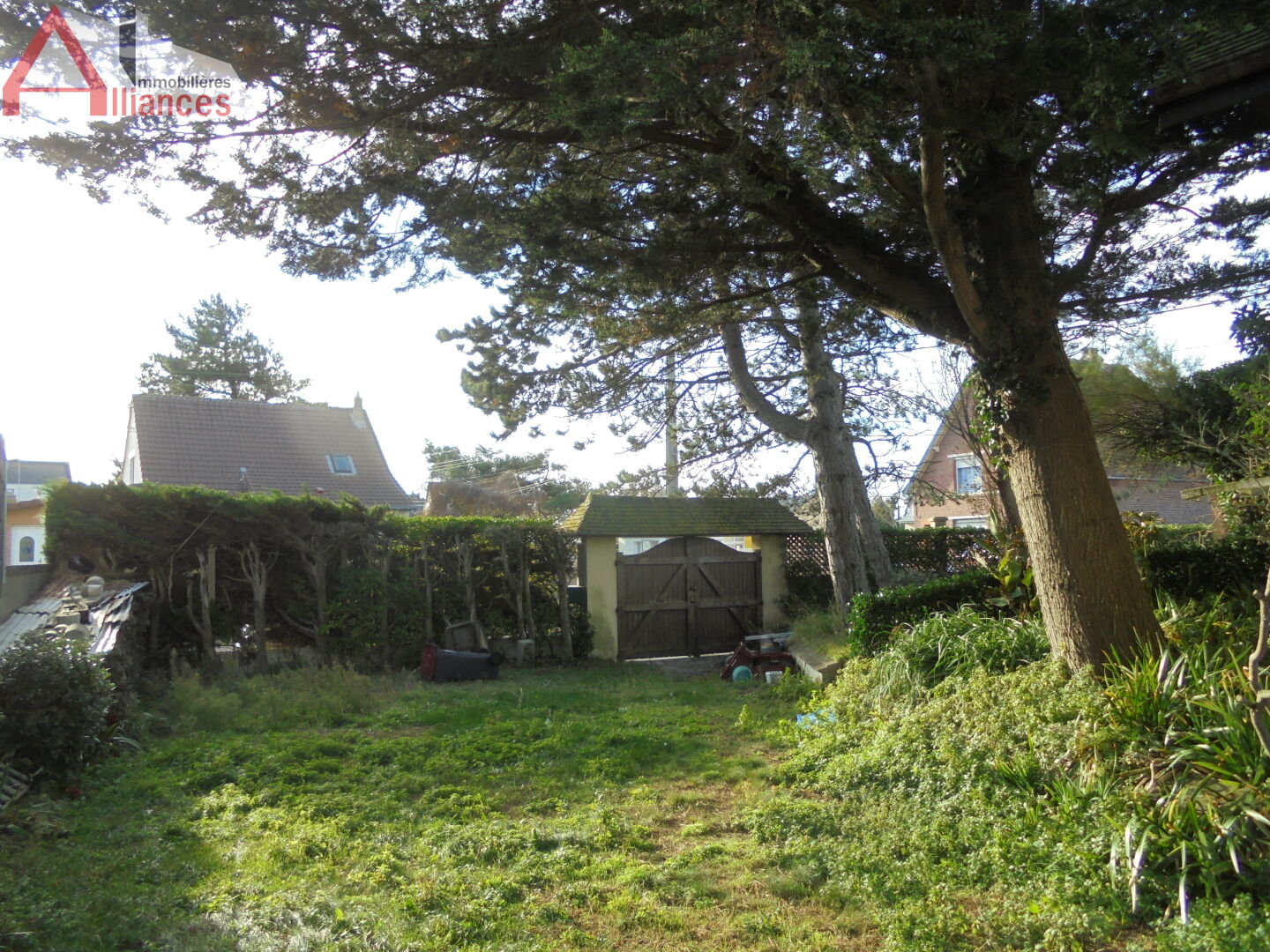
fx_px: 954
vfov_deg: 53.1
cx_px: 635
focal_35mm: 26
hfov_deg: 67.3
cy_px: 476
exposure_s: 1/200
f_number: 3.5
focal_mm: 4.6
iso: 100
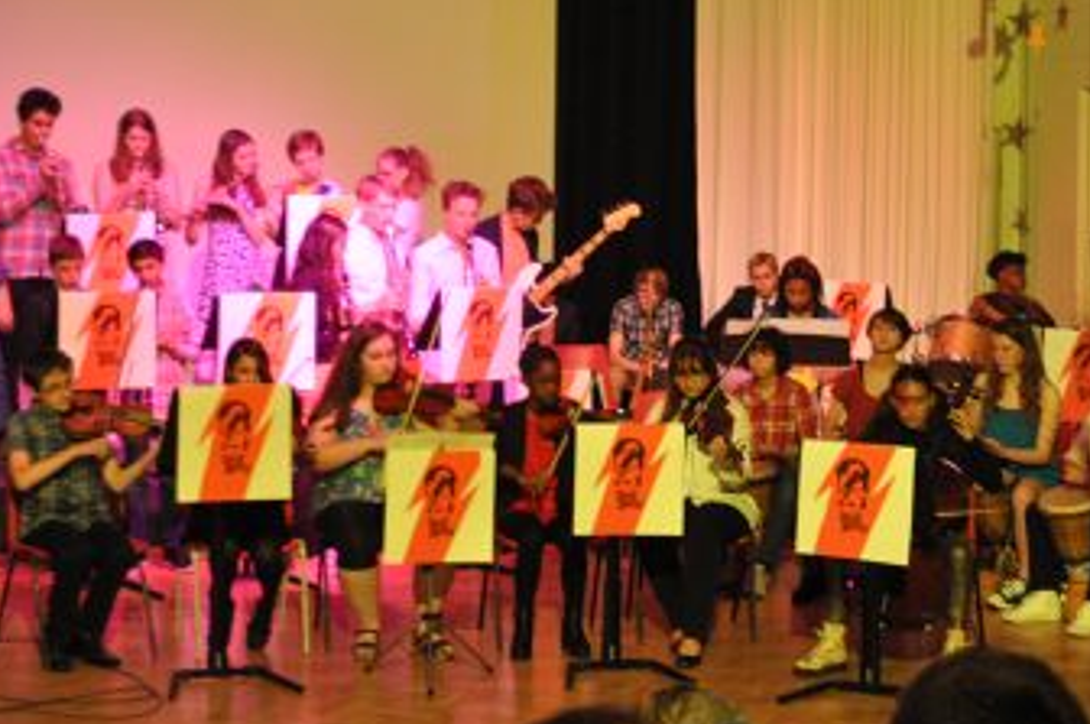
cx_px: 477
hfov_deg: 23.4
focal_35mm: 87
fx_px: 2630
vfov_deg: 15.6
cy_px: 205
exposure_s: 1/15
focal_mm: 26
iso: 640
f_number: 4
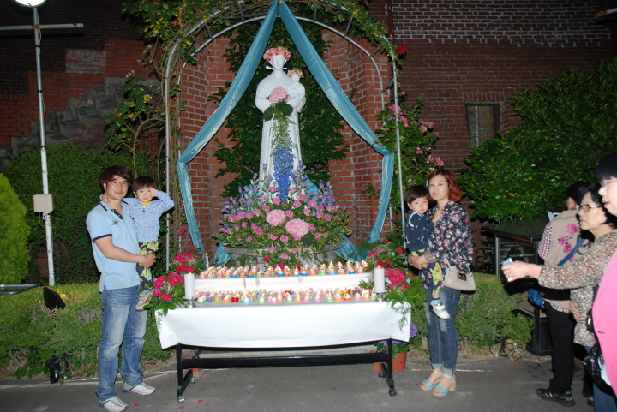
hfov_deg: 67.4
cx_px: 308
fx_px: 463
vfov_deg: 48.0
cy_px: 206
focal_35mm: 27
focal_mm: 18
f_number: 5.6
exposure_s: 1/60
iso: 200
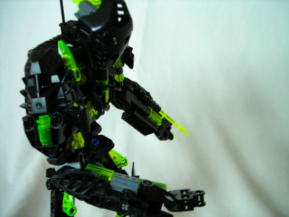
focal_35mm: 38
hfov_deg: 49.0
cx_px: 144
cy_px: 108
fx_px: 317
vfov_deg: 37.7
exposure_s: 1/15.2
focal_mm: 6.3
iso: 50
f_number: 3.2
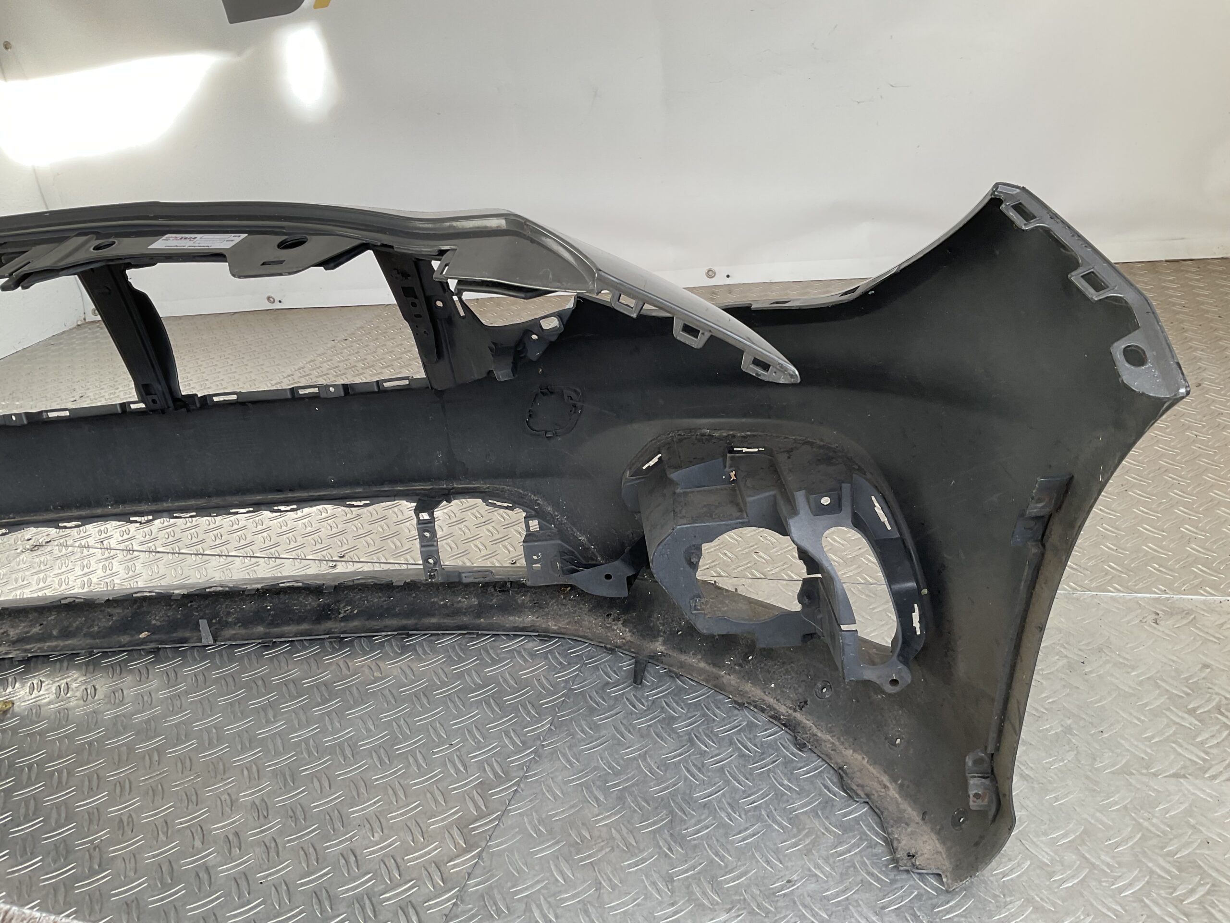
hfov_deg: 61.7
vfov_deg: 48.2
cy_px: 462
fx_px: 1030
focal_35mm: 29
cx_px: 615
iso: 20
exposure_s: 1/100
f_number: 1.8
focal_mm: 3
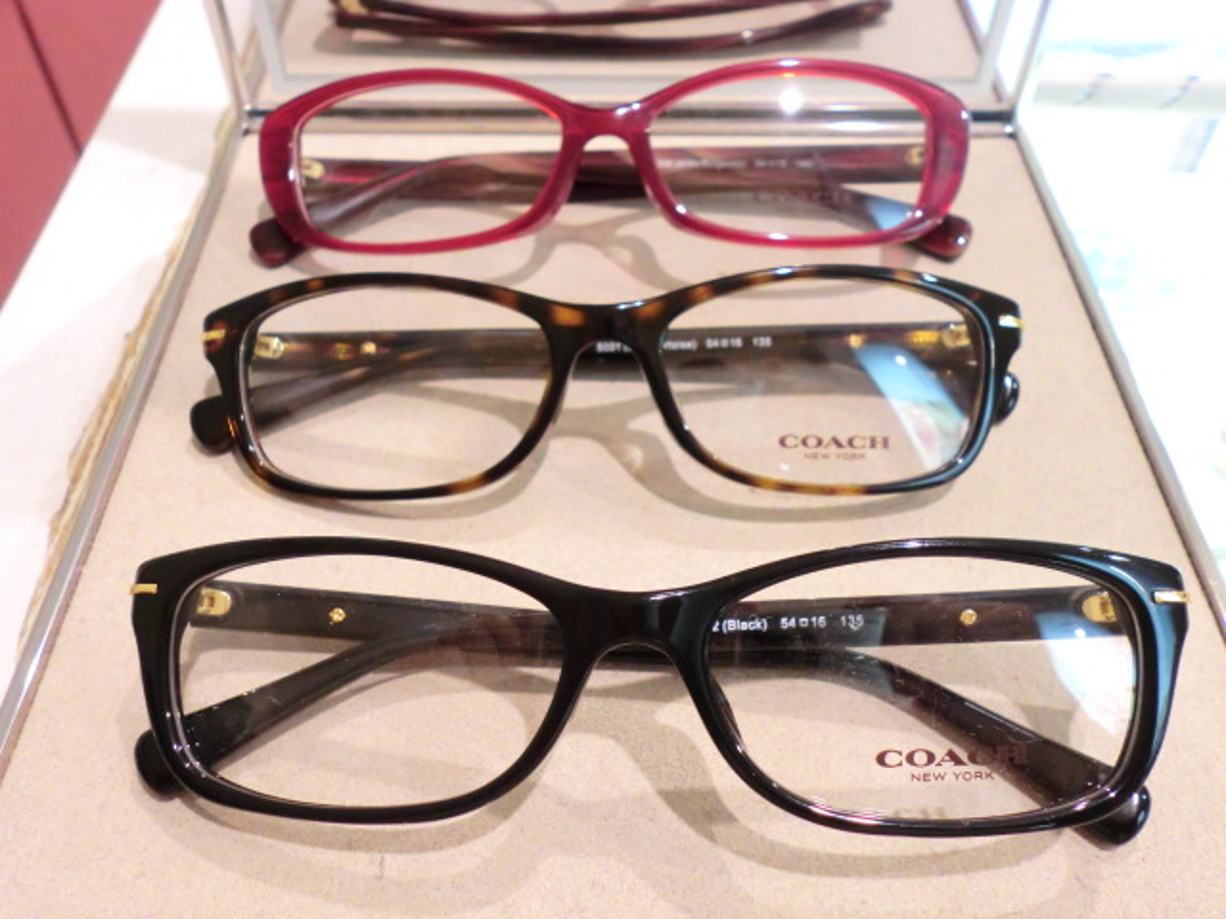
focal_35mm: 32
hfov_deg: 56.8
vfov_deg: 44.2
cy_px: 460
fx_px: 1133
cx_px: 613
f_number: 3.5
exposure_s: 1/60
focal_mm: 5.8
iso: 400
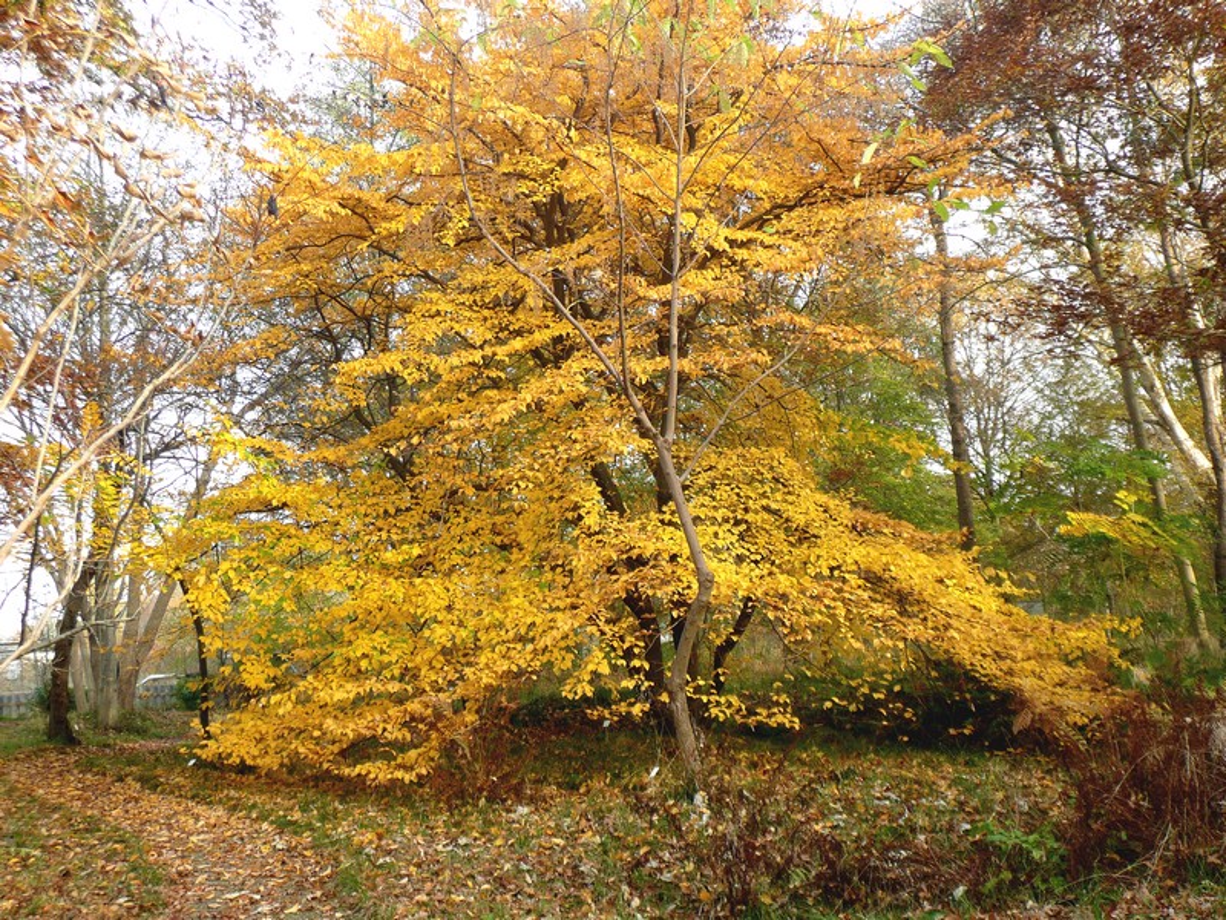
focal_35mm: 38
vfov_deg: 37.7
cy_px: 460
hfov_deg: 49.0
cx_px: 613
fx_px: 1346
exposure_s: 1/50
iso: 100
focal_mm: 6.2
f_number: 3.8
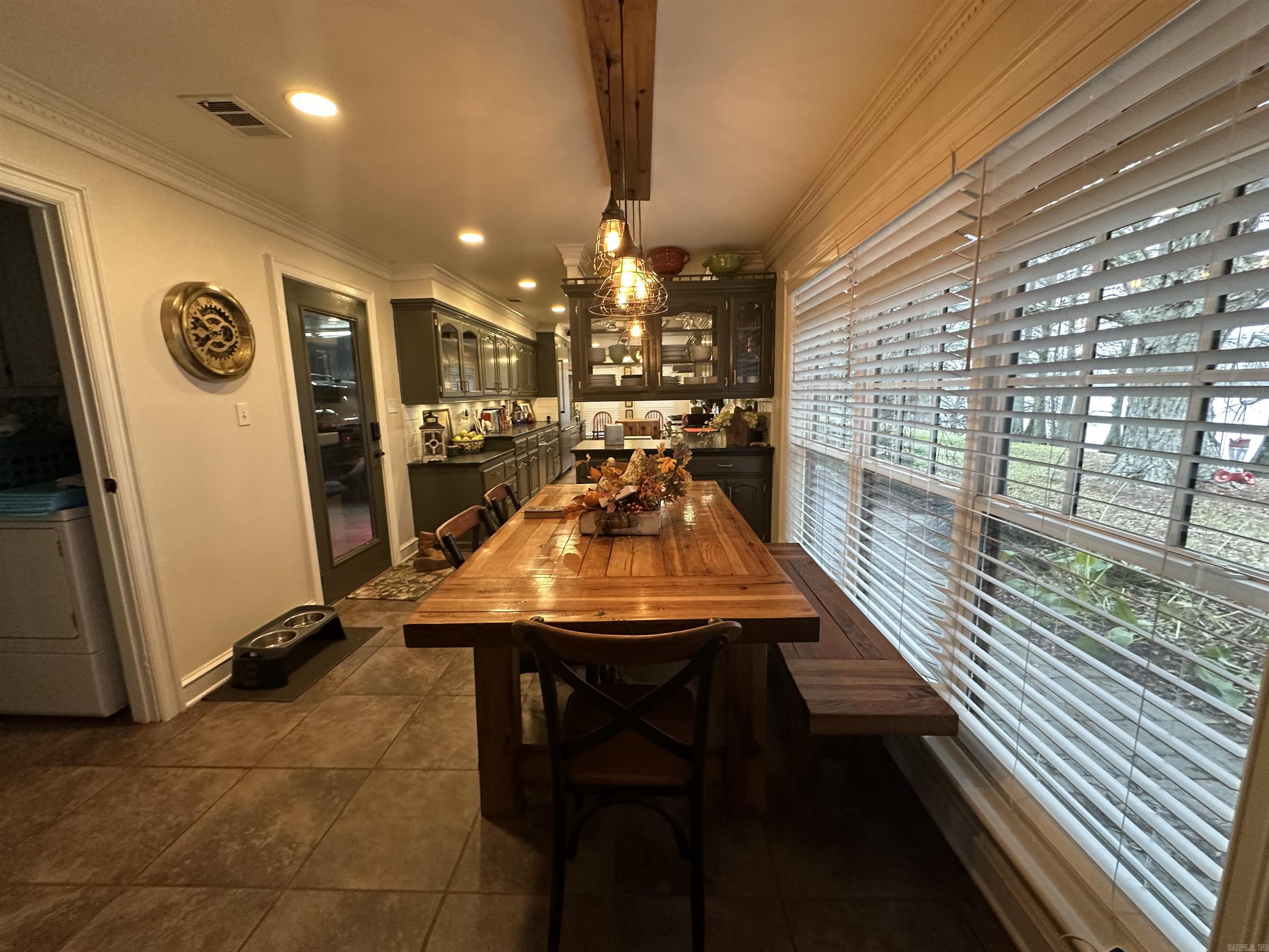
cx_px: 634
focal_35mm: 14
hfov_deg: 102.1
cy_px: 476
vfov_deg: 85.7
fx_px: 513
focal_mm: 2.22
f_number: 2.2
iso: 320
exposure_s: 1/60
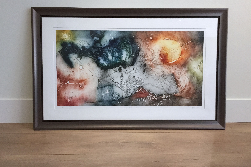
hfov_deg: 60.3
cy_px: 79
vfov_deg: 42.3
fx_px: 216
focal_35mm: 31
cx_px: 126
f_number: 2.2
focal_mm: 4.15
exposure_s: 1/33
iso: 200
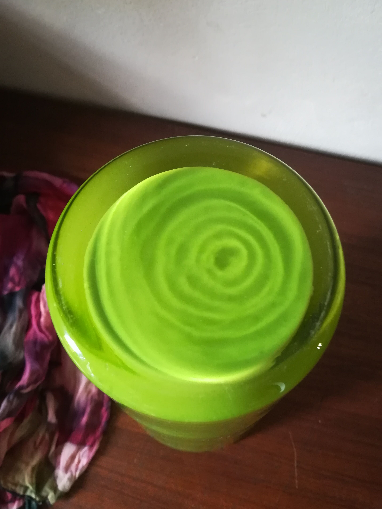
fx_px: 397
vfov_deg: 65.3
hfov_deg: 51.4
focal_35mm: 27
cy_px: 257
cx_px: 192
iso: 640
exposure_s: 1/20
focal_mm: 3.83
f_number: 2.2
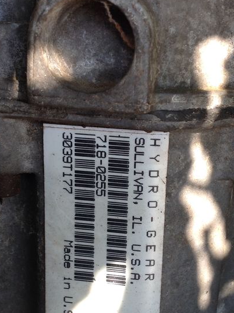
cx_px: 135
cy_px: 172
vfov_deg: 29.8
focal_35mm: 65
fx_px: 587
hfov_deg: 22.5
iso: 50
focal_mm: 4.28
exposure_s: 1/244
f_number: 2.4
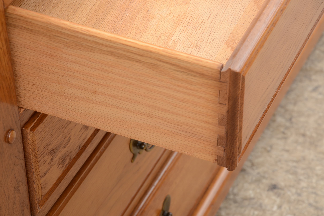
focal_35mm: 159
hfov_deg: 13.0
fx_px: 1426
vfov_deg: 8.7
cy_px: 108
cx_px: 162
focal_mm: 105
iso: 250
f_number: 10
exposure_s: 1/160
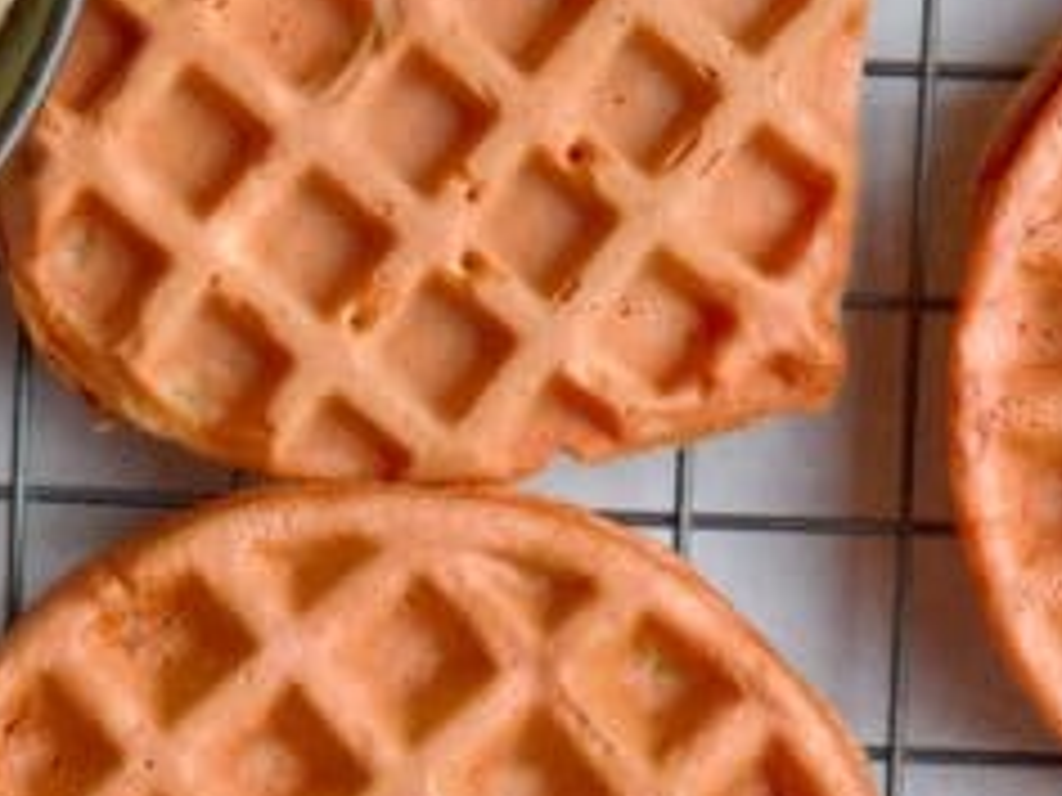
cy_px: 1034
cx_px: 320
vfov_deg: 7.8
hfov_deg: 10.6
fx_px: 5737
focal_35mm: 187
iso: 2000
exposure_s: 1/160
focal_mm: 85
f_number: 10
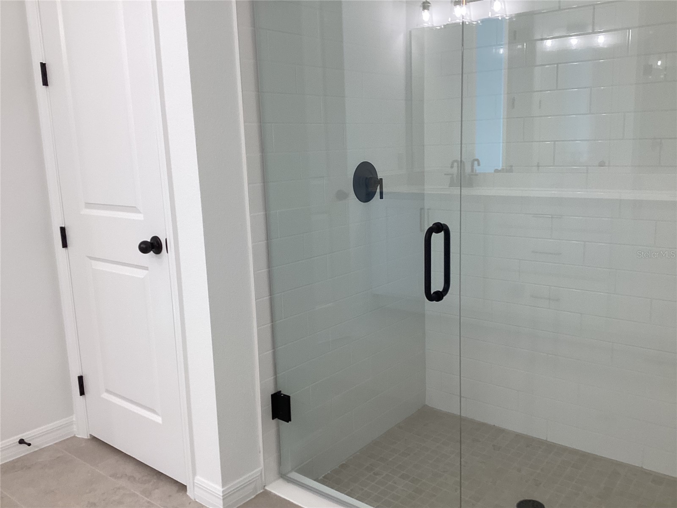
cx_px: 338
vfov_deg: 45.4
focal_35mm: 31
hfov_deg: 58.4
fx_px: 606
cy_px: 254
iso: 64
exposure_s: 1/60
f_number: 2.4
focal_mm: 3.3
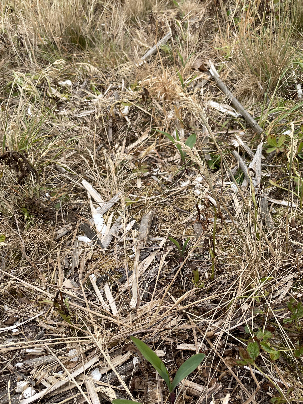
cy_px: 236
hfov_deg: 41.5
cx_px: 189
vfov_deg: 53.7
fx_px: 397
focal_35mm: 34
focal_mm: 4.2
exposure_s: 1/435
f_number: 1.6
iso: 32
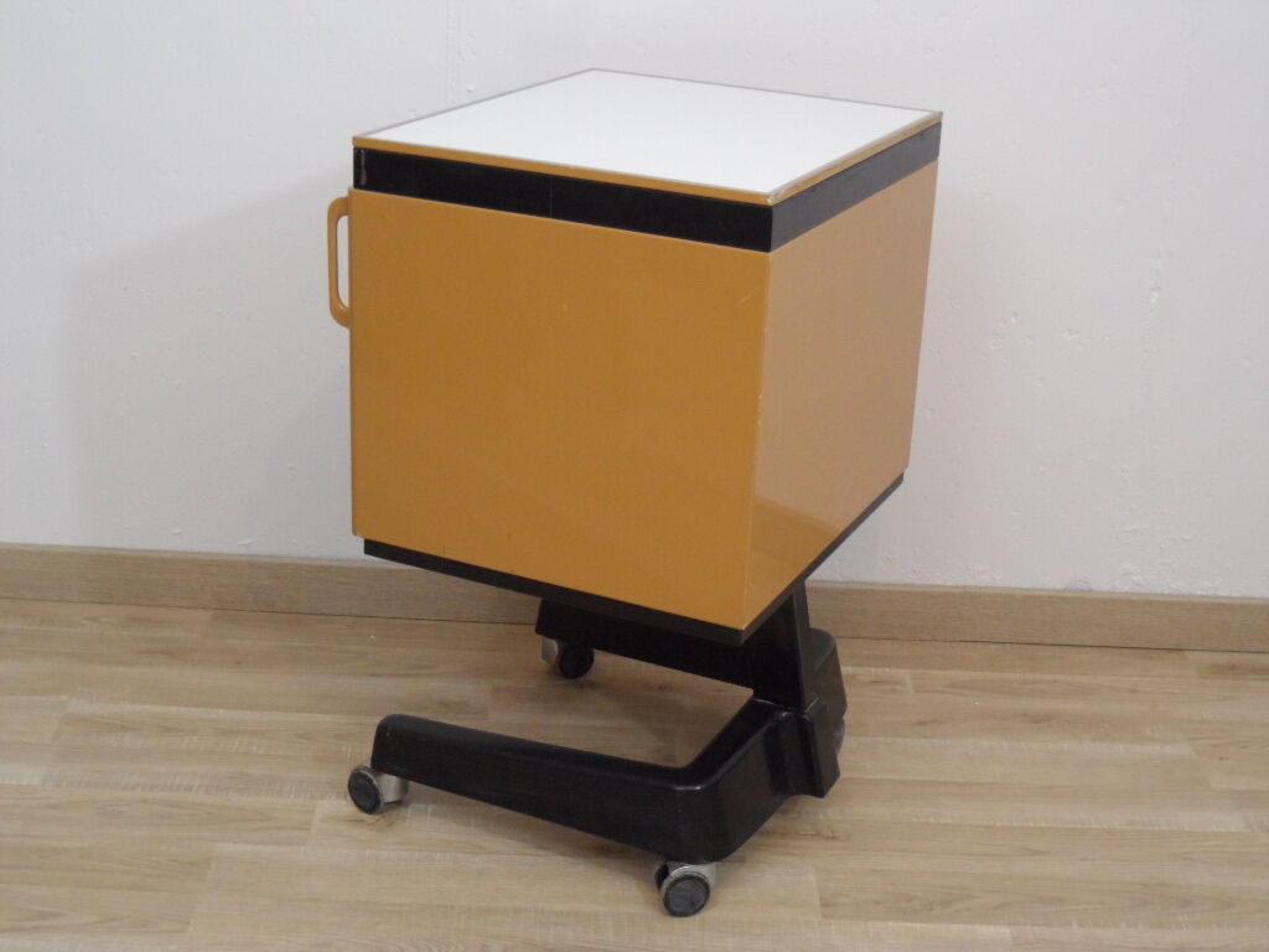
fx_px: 1833
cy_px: 476
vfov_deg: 29.1
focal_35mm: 50
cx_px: 634
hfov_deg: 38.2
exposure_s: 1/20
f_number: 4.7
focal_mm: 9.3
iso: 400
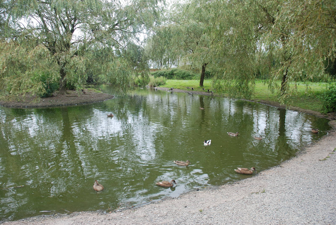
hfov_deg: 67.3
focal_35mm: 27
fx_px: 252
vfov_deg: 48.0
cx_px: 168
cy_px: 112
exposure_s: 1/100
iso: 200
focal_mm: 18
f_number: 5
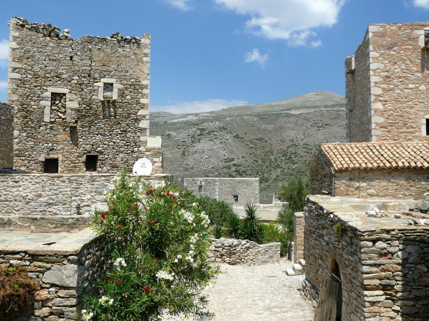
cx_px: 214
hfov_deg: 52.6
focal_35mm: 35
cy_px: 160
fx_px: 434
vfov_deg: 40.7
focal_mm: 7.4
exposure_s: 1/200
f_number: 5.6
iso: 100
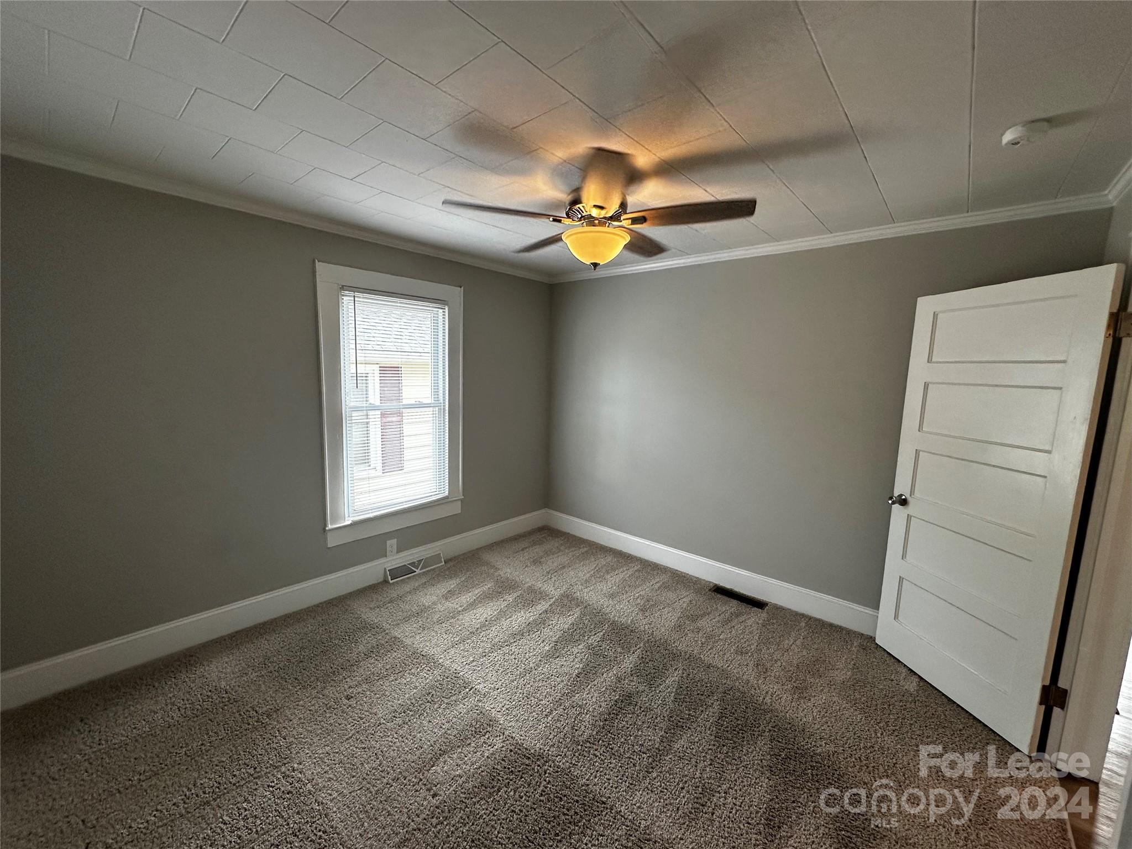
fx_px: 458
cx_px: 566
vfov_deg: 85.7
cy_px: 424
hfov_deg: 102.1
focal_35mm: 14
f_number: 2.2
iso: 125
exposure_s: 1/120
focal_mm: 2.22
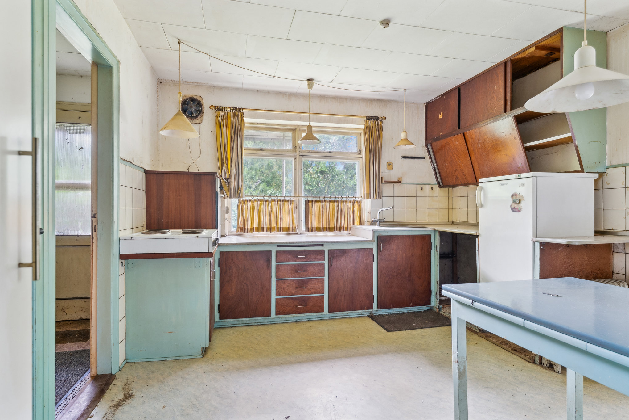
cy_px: 210
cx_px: 314
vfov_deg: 65.1
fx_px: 328
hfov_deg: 87.5
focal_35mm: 19
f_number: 6.3
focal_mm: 18.8
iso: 800
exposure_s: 1/5
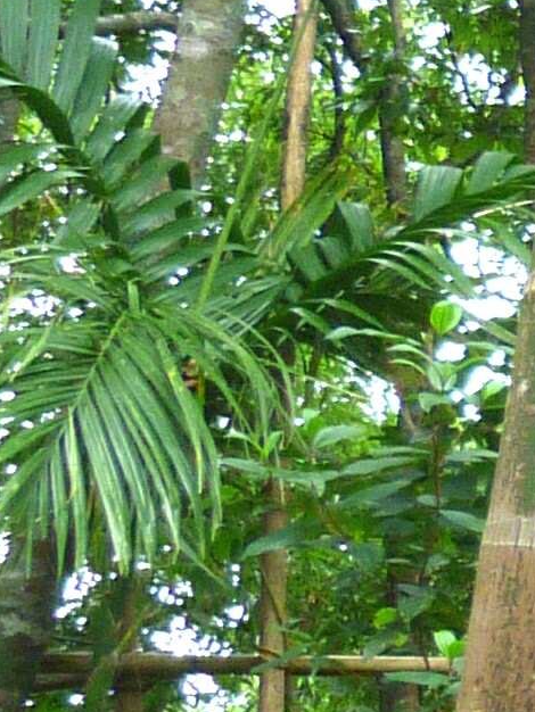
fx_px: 4077
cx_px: 1780
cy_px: 113
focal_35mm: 198
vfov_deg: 10.0
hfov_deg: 6.6
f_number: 2.8
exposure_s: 1/30
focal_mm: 5.5
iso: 125
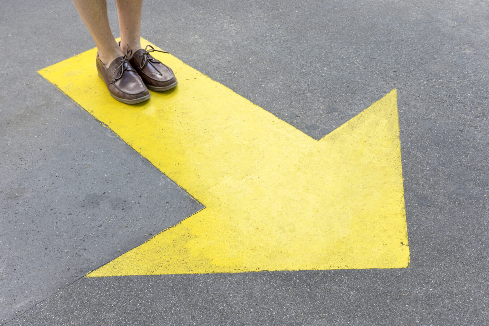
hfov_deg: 37.8
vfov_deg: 25.8
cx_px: 244
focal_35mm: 52
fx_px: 713
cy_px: 163
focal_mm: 35
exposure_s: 1/80
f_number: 8
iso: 200
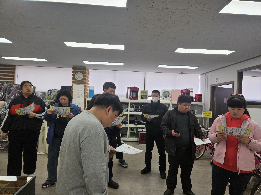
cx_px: 130
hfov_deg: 73.9
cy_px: 98
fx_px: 173
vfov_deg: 58.9
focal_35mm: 23
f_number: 1.8
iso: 64
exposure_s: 1/180
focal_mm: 5.4
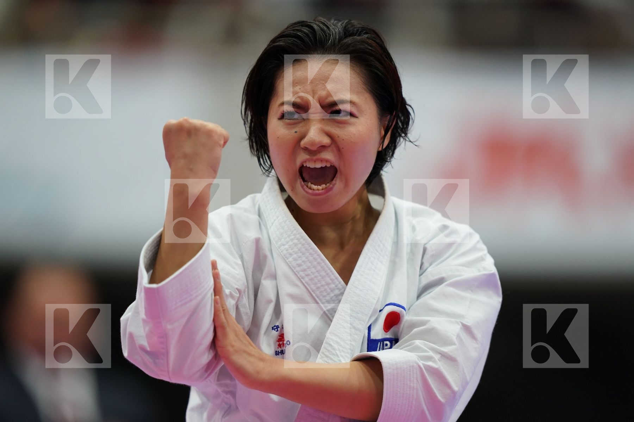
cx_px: 317
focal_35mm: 400
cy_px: 211
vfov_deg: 3.4
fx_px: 7044
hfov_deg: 5.2
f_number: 2.8
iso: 1600
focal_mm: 400
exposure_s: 1/400
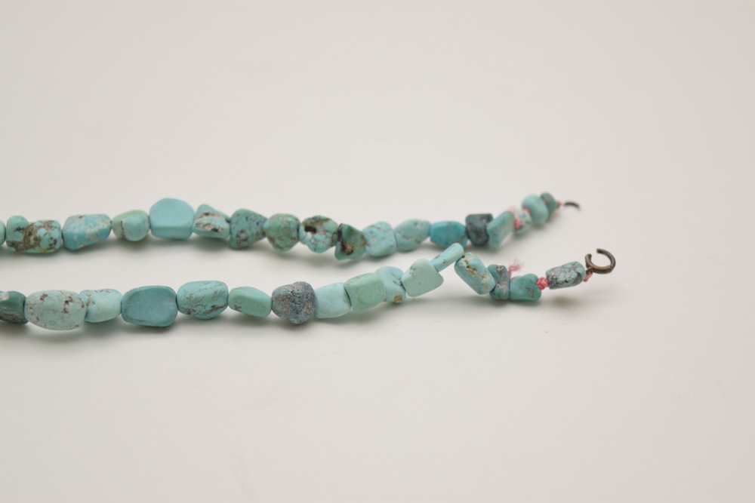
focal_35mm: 82
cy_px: 252
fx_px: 1730
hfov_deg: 24.6
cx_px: 378
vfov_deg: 16.6
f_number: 5.6
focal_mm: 55
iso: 800
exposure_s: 1/100
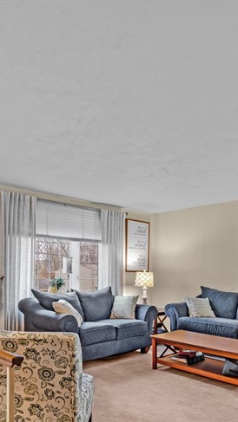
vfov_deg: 66.1
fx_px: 314
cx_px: 95
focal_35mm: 28
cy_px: 281
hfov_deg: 41.3
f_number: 11
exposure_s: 1/1.67
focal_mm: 12
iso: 50
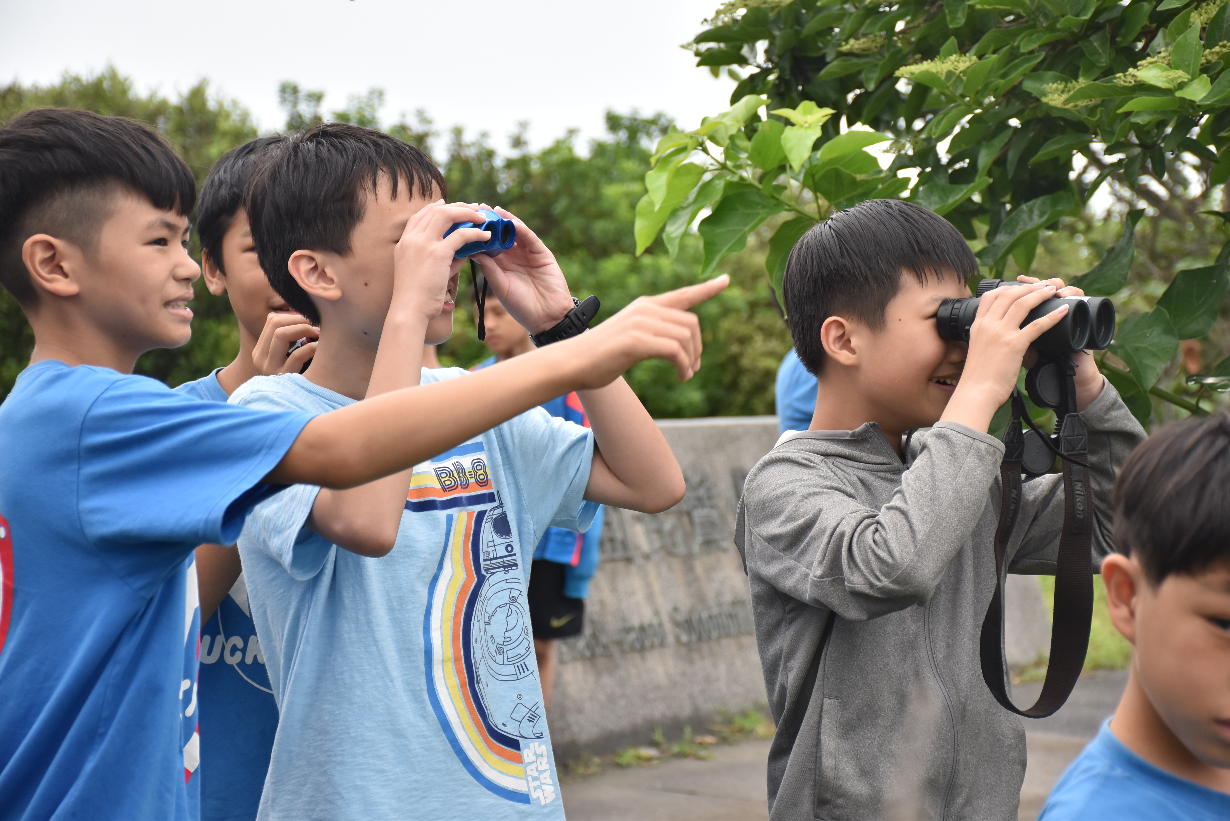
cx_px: 615
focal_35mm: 99
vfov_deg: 13.8
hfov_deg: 20.6
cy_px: 410
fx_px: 3383
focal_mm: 66
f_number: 5.6
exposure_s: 1/500
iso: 400
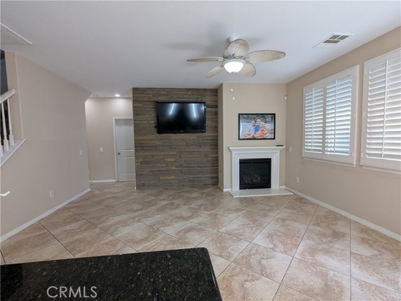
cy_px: 150
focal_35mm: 16
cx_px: 200
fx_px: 185
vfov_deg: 78.2
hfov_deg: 94.5
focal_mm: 2.35
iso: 96
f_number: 2.2
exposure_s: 1/60
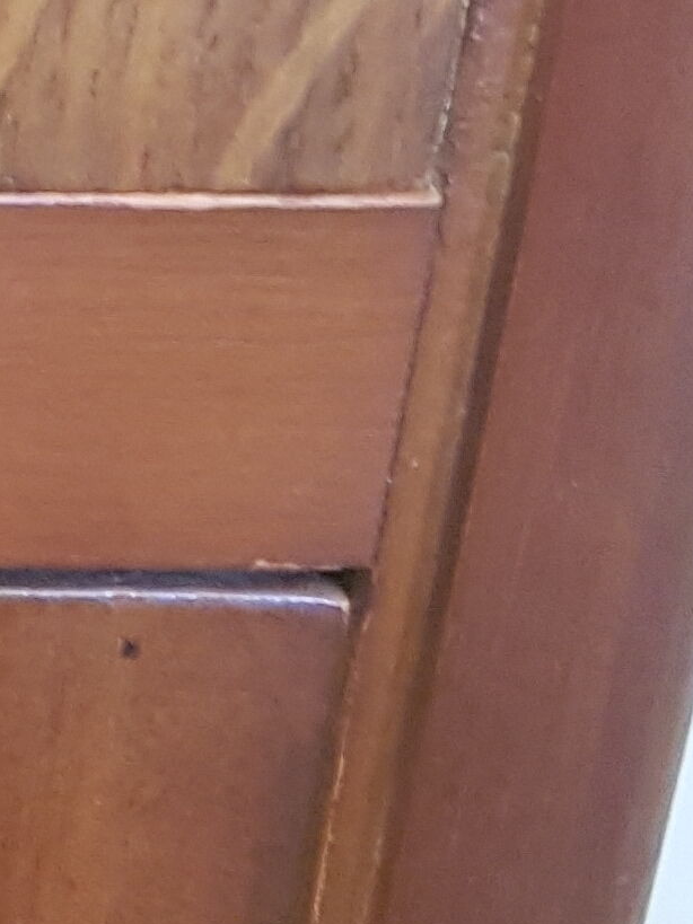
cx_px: -985
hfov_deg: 10.1
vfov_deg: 15.4
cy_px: 451
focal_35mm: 128
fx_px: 3418
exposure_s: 1/13
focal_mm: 4.2
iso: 250
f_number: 1.7
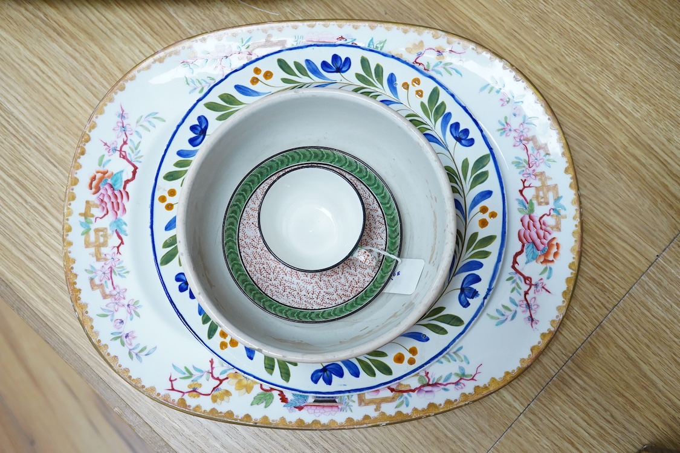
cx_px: 340
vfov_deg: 29.9
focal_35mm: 45
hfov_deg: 43.6
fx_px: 850
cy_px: 226
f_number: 9
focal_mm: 30
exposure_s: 1/200
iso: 2500
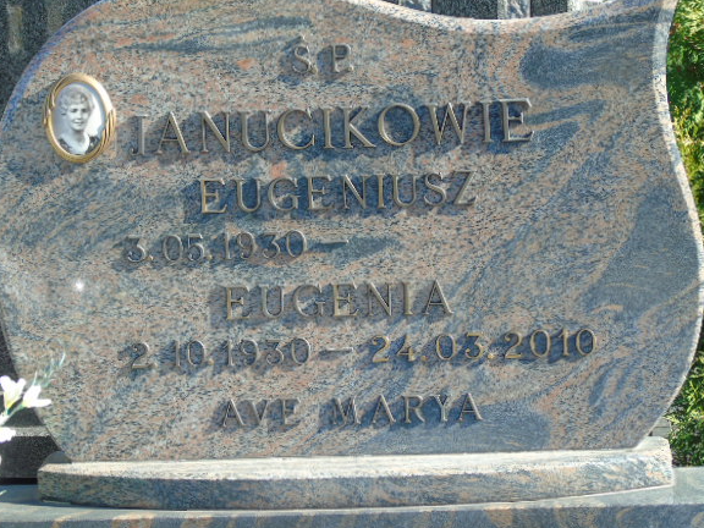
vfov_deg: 12.3
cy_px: 268
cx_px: 315
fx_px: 2440
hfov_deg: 16.4
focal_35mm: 120
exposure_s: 1/100
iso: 80
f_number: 4.4
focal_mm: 19
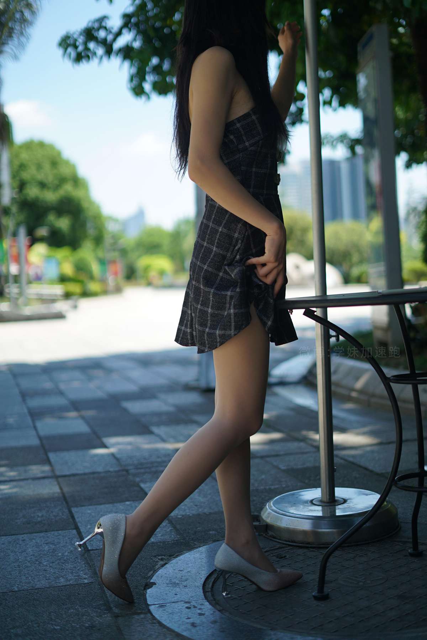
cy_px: 320
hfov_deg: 27.0
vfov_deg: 39.6
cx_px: 214
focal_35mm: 50
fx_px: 888
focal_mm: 50
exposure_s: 1/2500
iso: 200
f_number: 1.8
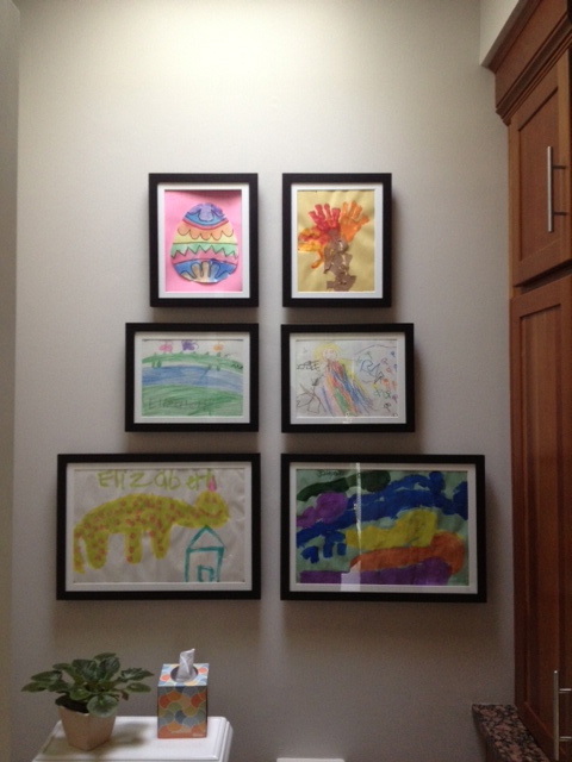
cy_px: 381
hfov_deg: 40.7
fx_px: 771
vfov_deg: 52.6
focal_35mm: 35
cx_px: 286
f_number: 2.4
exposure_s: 1/20
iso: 160
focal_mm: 4.28
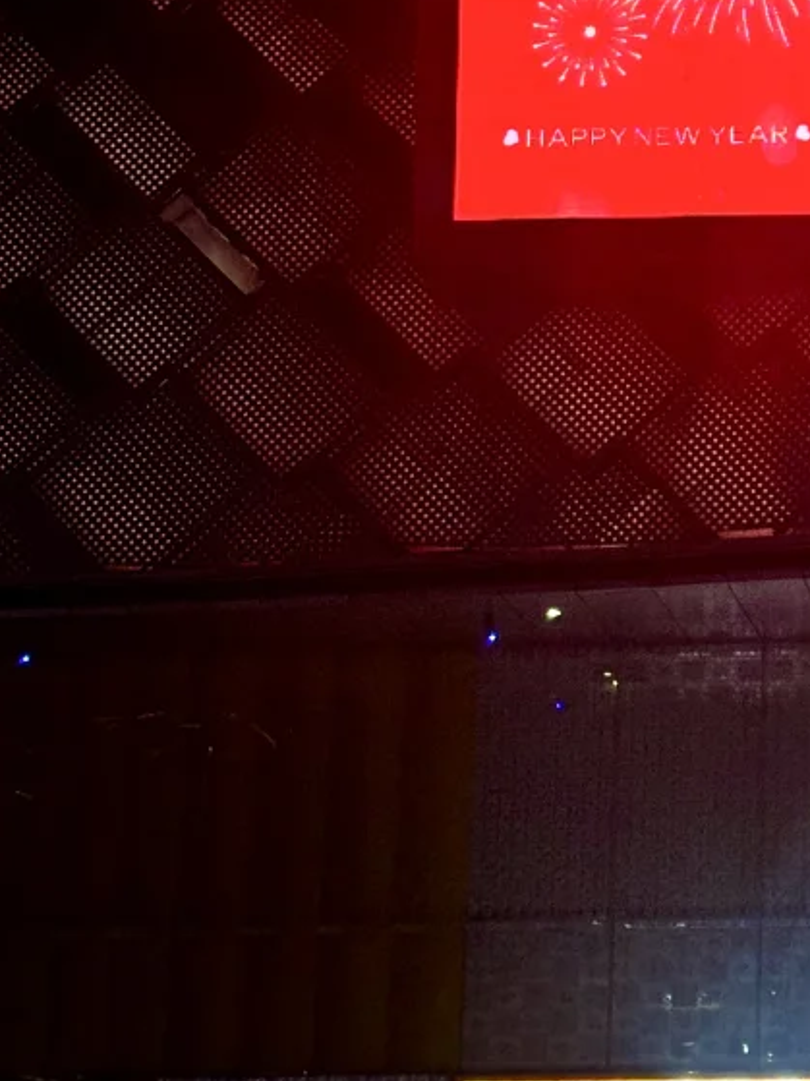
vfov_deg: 14.4
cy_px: -60
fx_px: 4182
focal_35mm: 134
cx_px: 974
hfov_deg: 10.9
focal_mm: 5.96
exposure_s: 1/120
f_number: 1.6
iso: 50
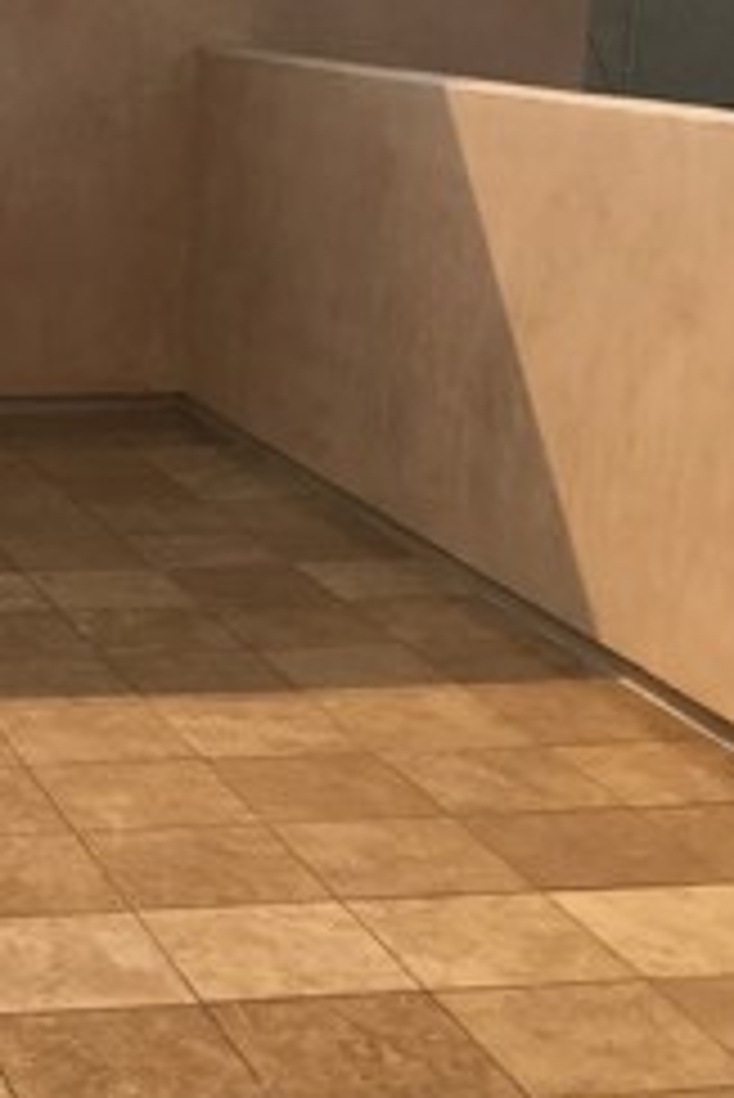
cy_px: 428
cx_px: -216
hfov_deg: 16.4
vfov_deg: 25.6
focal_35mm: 79
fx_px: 2412
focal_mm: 4.15
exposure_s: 1/2653
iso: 25
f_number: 2.2
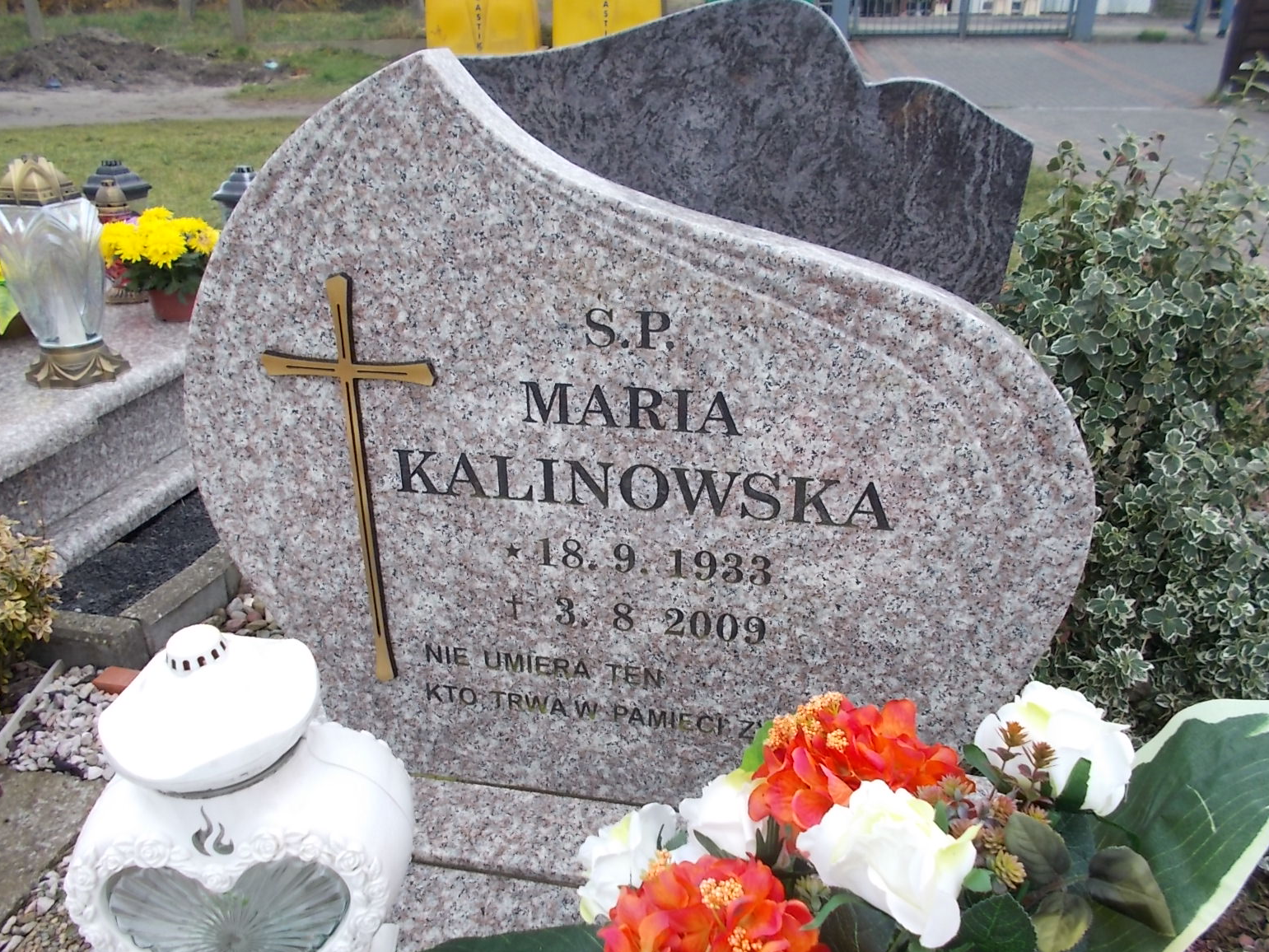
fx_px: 990
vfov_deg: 51.4
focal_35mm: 27
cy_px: 488
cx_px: 630
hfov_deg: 65.3
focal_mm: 4.6
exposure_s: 1/50
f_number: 3.2
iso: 80
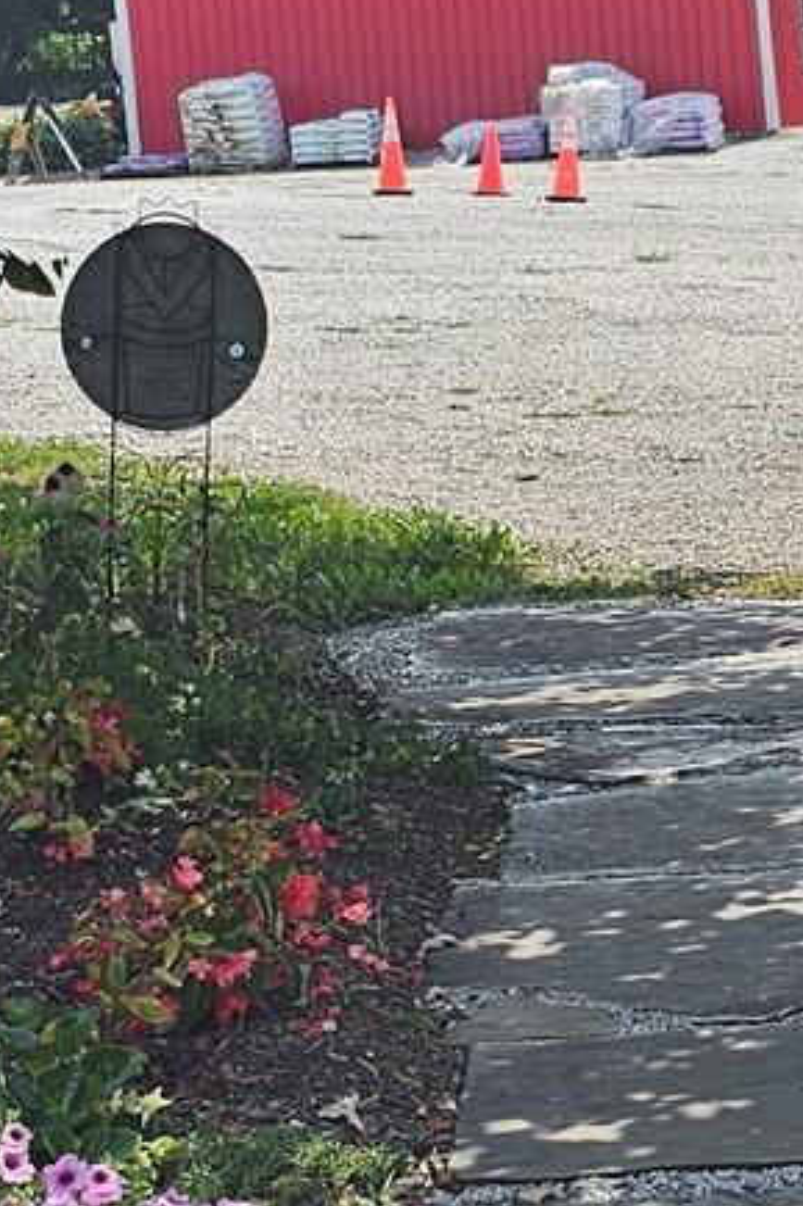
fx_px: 3784
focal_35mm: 113
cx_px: 989
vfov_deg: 18.1
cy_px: 675
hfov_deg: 11.8
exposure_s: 1/511
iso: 10
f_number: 1.7
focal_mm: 6.3
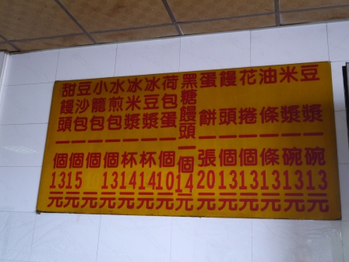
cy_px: 131
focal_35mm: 38
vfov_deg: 37.7
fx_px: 383
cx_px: 174
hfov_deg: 49.0
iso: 640
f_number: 4.4
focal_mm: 19
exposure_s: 1/60
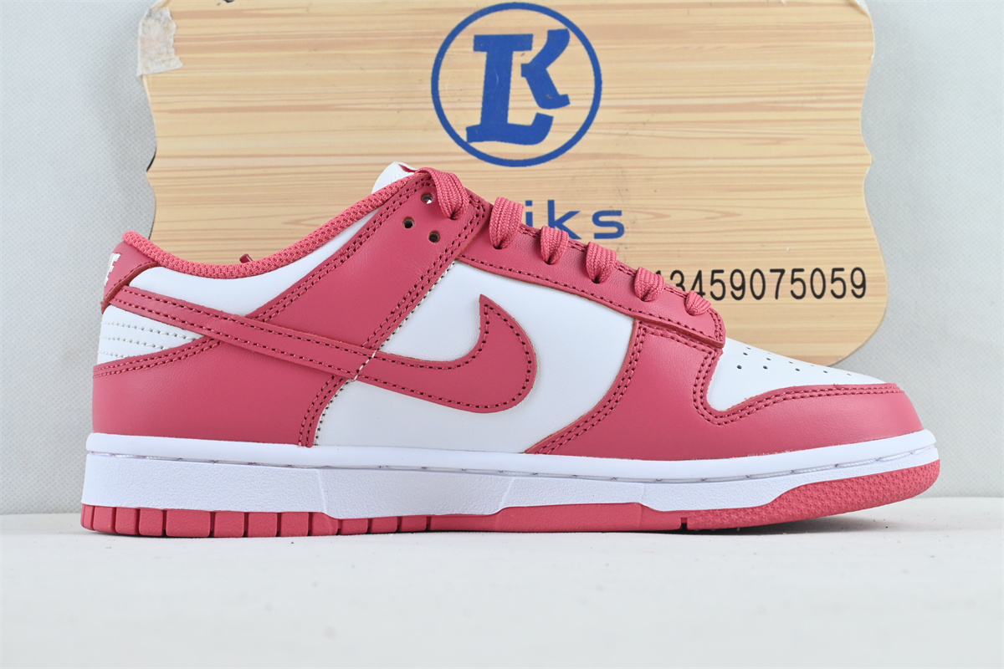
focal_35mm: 56
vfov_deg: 24.4
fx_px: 1548
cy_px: 334
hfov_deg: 35.9
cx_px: 502
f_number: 10
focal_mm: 37
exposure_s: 1/100
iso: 1000
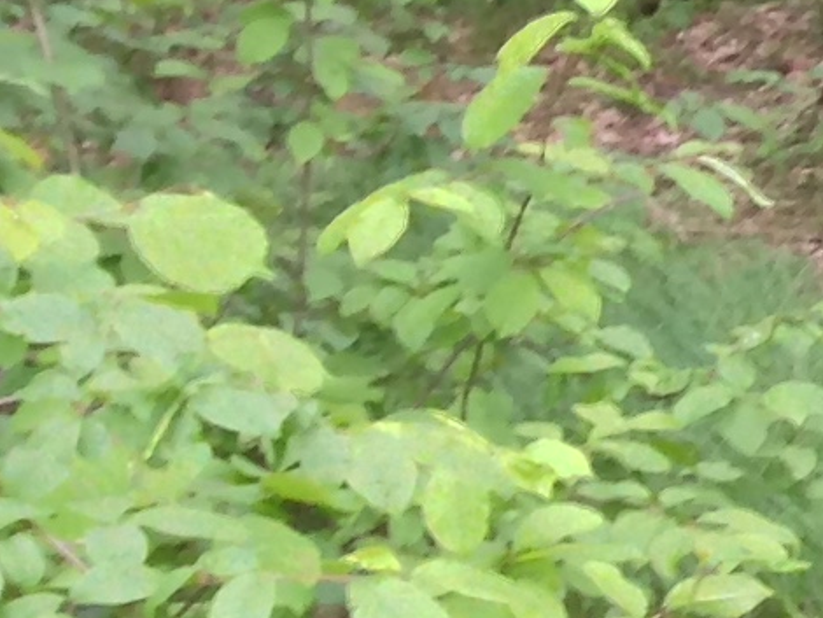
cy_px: 247
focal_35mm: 229
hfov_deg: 7.2
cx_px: 2851
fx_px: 5447
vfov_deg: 6.5
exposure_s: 1/24
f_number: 2.4
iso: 50
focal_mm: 4.12
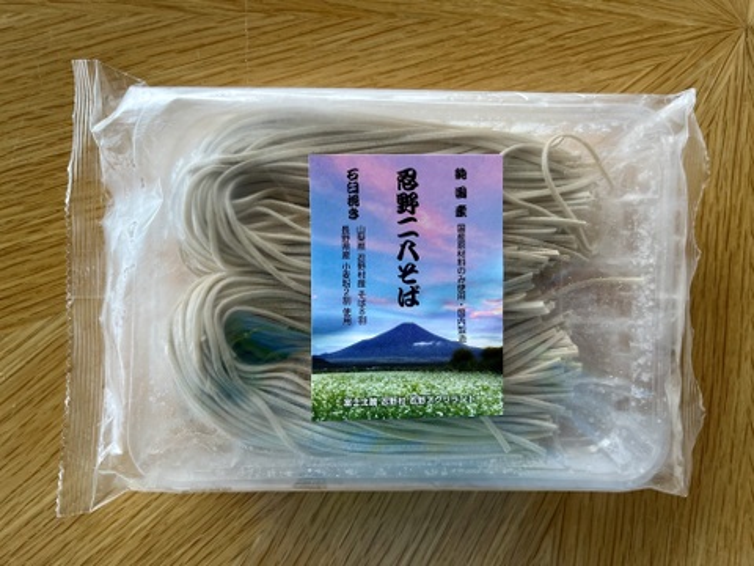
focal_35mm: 26
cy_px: 283
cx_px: 377
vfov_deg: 53.1
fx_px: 566
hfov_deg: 67.3
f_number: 1.6
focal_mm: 5.1
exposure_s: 1/75
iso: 50
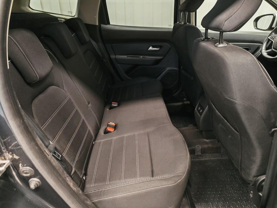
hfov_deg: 73.9
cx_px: 138
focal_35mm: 23
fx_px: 184
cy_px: 104
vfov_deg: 58.9
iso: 400
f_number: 1.6
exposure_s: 1/33
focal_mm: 5.4
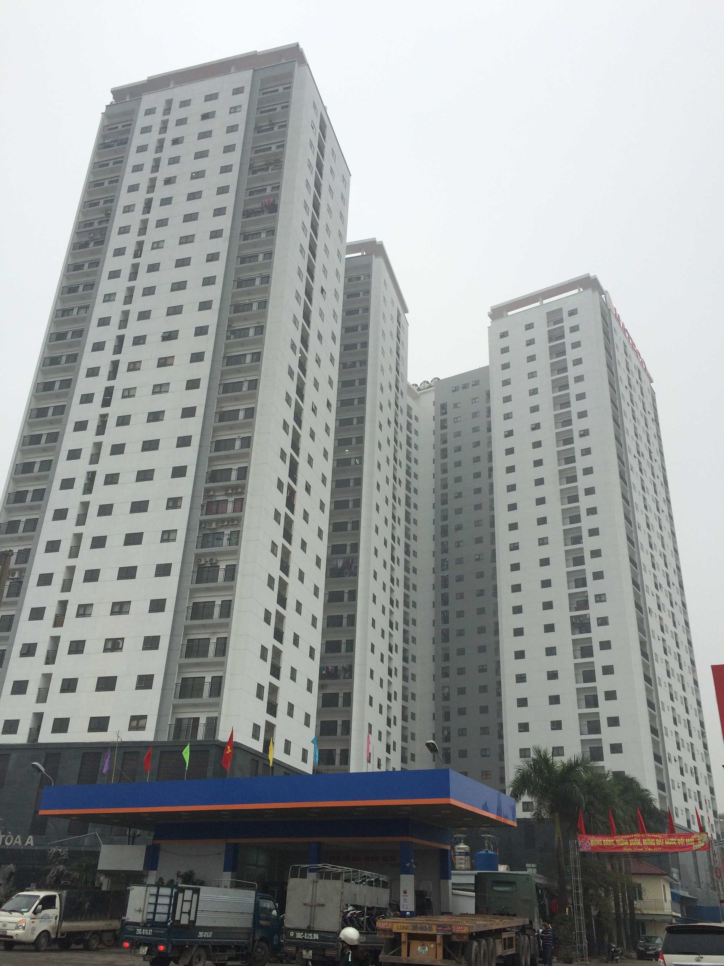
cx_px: 362
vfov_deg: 60.0
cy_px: 483
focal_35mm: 30
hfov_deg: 46.8
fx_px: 837
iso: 32
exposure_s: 1/672
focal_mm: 4.12
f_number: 2.2
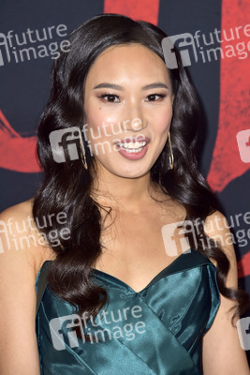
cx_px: 125
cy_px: 188
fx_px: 1769
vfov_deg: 12.1
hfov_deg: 8.1
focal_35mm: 170
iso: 400
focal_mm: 170
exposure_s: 1/250
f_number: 7.1
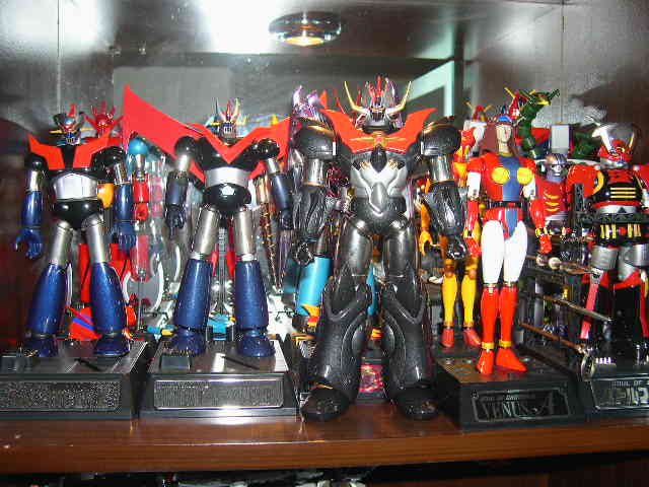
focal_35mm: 38
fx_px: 712
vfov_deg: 37.7
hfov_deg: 49.0
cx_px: 324
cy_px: 244
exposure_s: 1/60
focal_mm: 8
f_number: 2.8
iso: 100
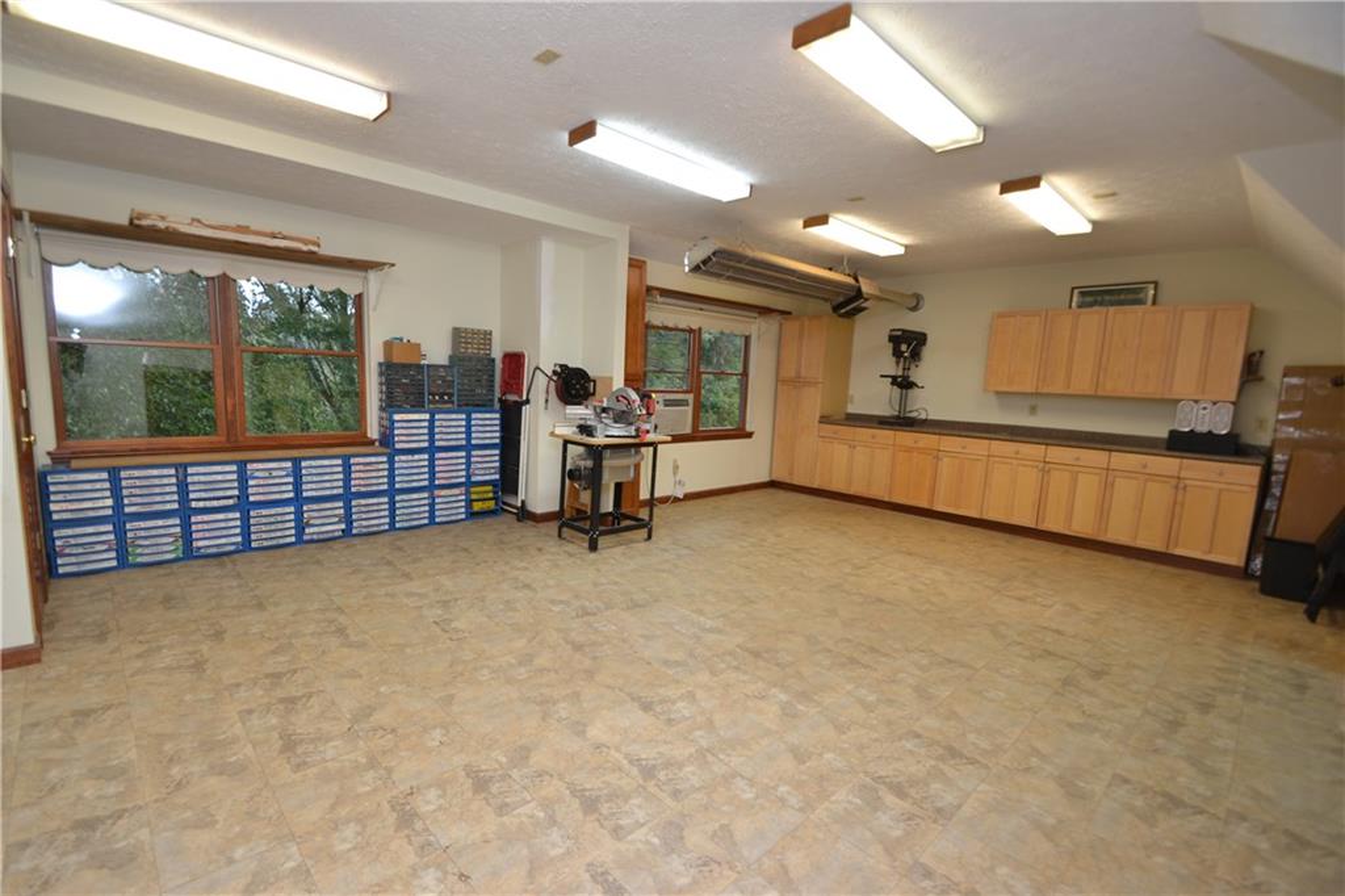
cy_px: 448
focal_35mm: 15
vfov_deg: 77.3
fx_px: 560
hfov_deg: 100.4
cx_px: 672
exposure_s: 1/60
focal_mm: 10
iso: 400
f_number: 4
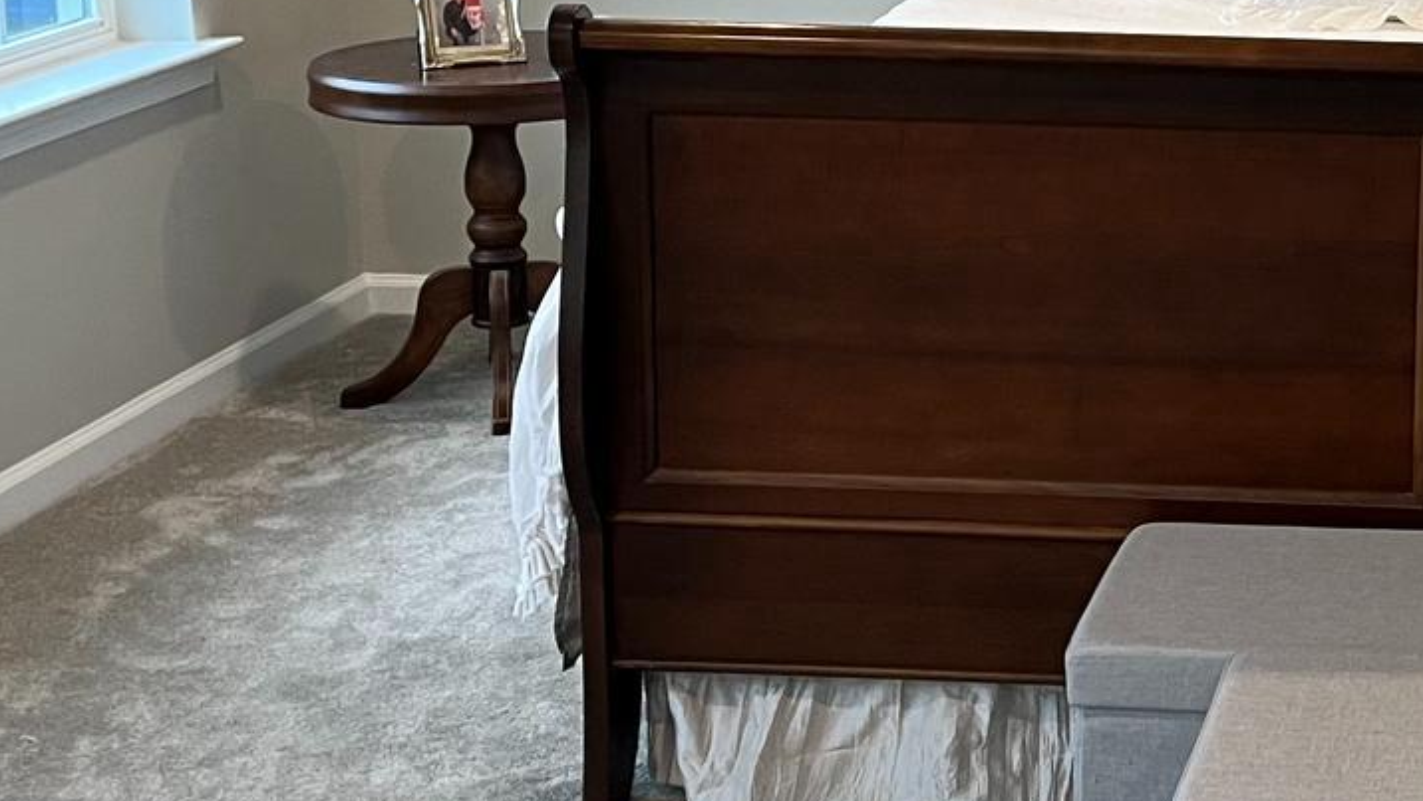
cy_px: 97
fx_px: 3057
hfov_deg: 25.0
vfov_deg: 14.8
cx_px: 1413
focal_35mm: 81
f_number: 1.6
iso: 100
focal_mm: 5.1
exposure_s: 1/60
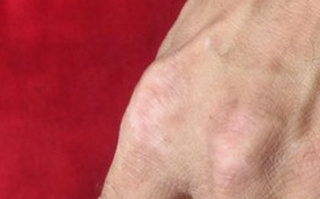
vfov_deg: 3.5
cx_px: -3
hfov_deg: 6.0
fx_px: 3032
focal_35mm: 348
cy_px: 928
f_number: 11
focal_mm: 52
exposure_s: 1/50
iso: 800
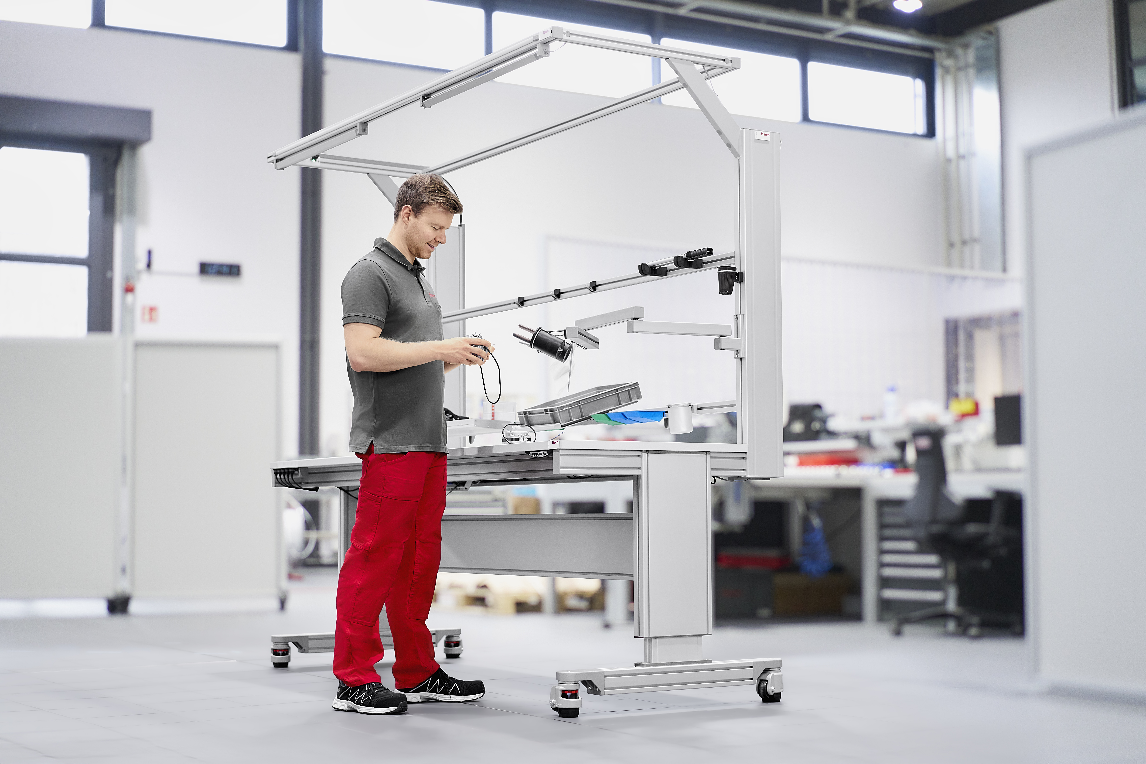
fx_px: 1751
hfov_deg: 36.2
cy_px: 382
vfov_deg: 24.6
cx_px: 573
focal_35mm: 55
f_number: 2.2
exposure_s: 1/125
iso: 1250
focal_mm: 55
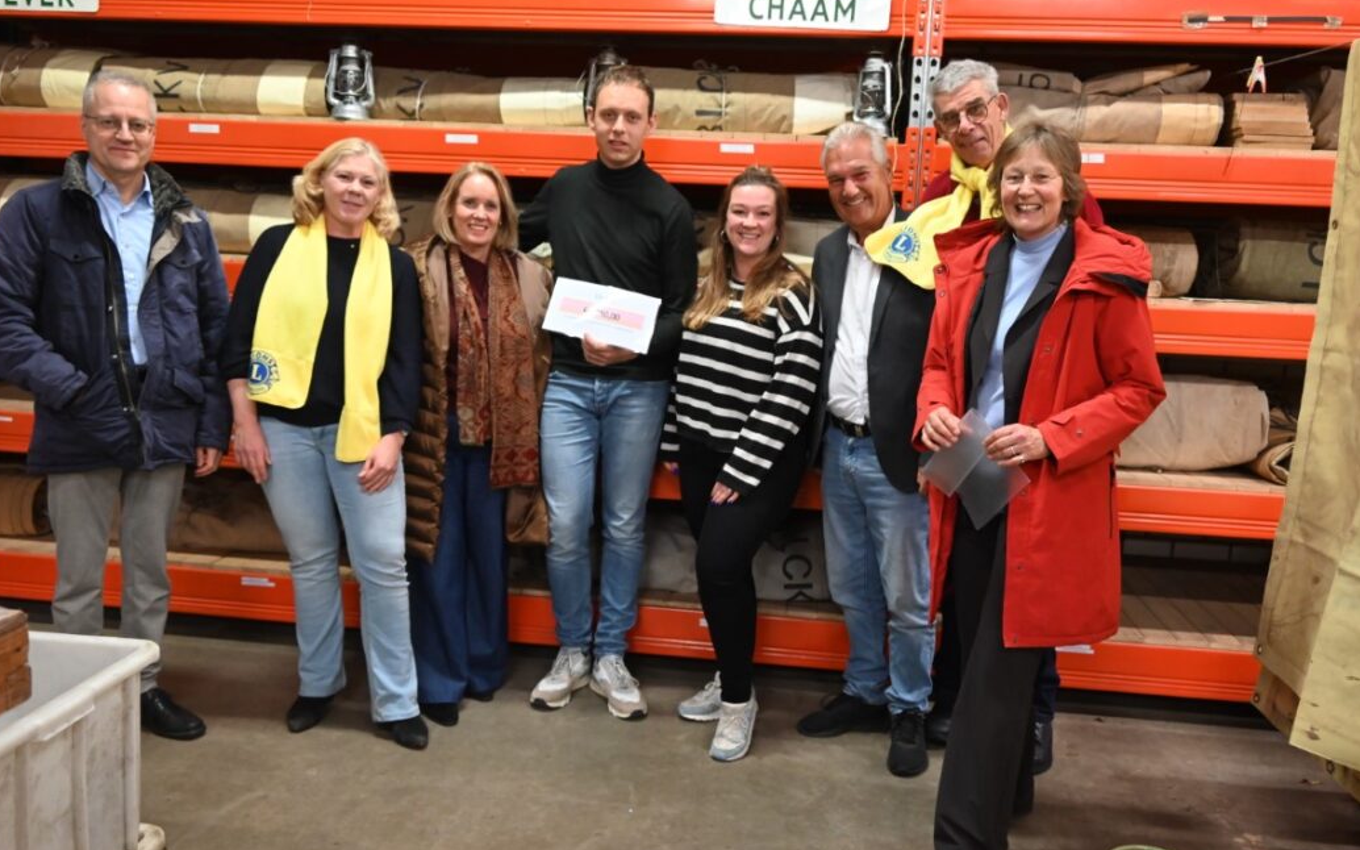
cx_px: 676
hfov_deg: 60.4
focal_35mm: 32
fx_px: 1168
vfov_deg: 40.0
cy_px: 420
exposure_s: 1/80
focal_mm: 30.5
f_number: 4.5
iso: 3200
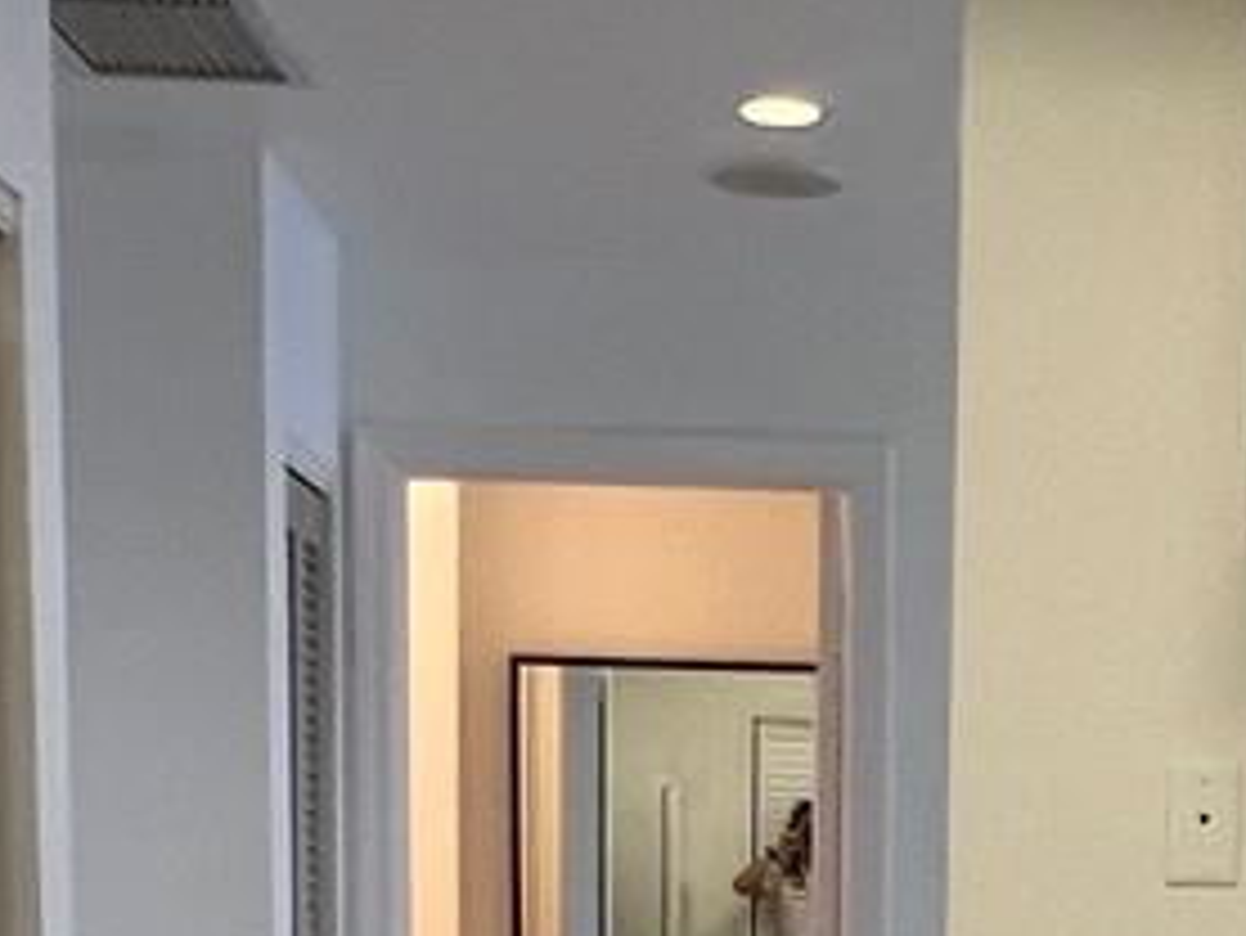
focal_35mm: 75
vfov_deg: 18.2
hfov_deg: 25.3
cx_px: 1093
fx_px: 2701
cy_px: 1242
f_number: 1.8
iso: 64
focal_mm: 1.57
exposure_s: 1/120
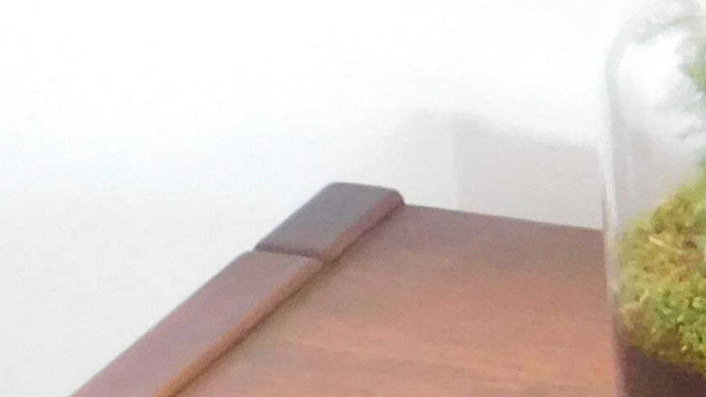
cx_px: 1522
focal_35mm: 302
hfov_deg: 6.9
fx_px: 5654
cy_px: 856
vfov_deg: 4.0
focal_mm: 9
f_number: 3.8
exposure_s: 1/8
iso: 560
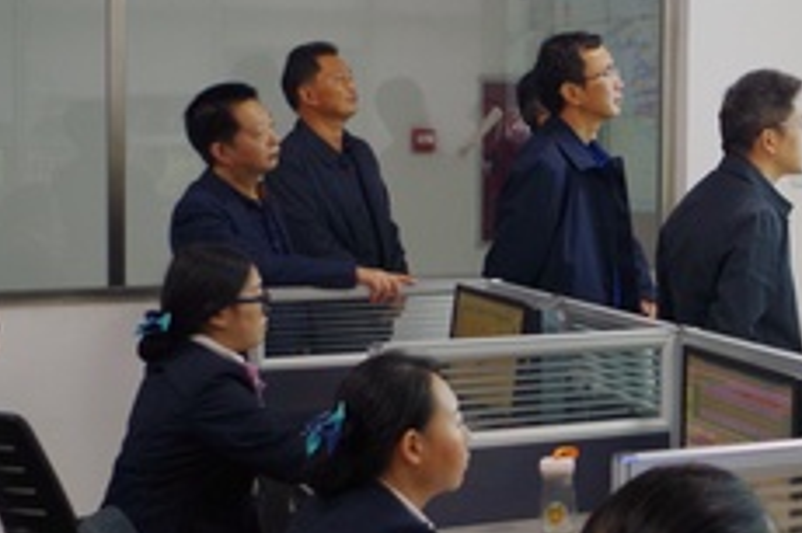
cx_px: 872
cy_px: 157
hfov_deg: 25.2
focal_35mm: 75
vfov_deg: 18.1
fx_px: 1670
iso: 400
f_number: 3.5
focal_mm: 18
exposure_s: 1/25
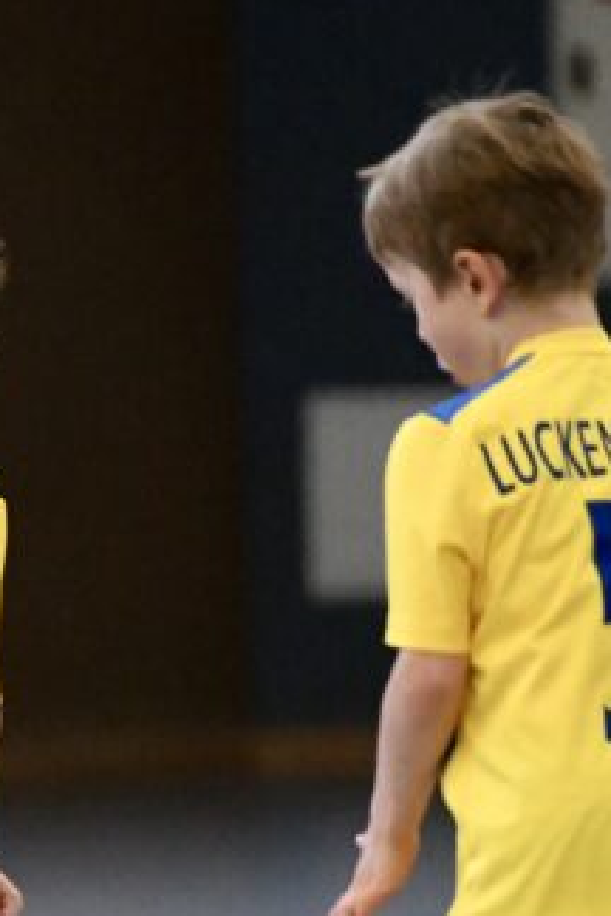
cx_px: -515
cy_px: 821
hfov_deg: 2.2
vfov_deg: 3.3
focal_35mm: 633
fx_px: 16114
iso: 8000
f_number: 2.8
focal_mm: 200
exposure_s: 1/1600
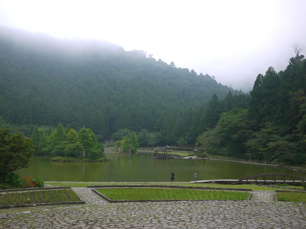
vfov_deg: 35.1
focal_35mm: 41
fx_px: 362
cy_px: 117
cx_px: 153
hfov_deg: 45.8
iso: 160
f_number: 3.2
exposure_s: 1/400
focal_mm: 20
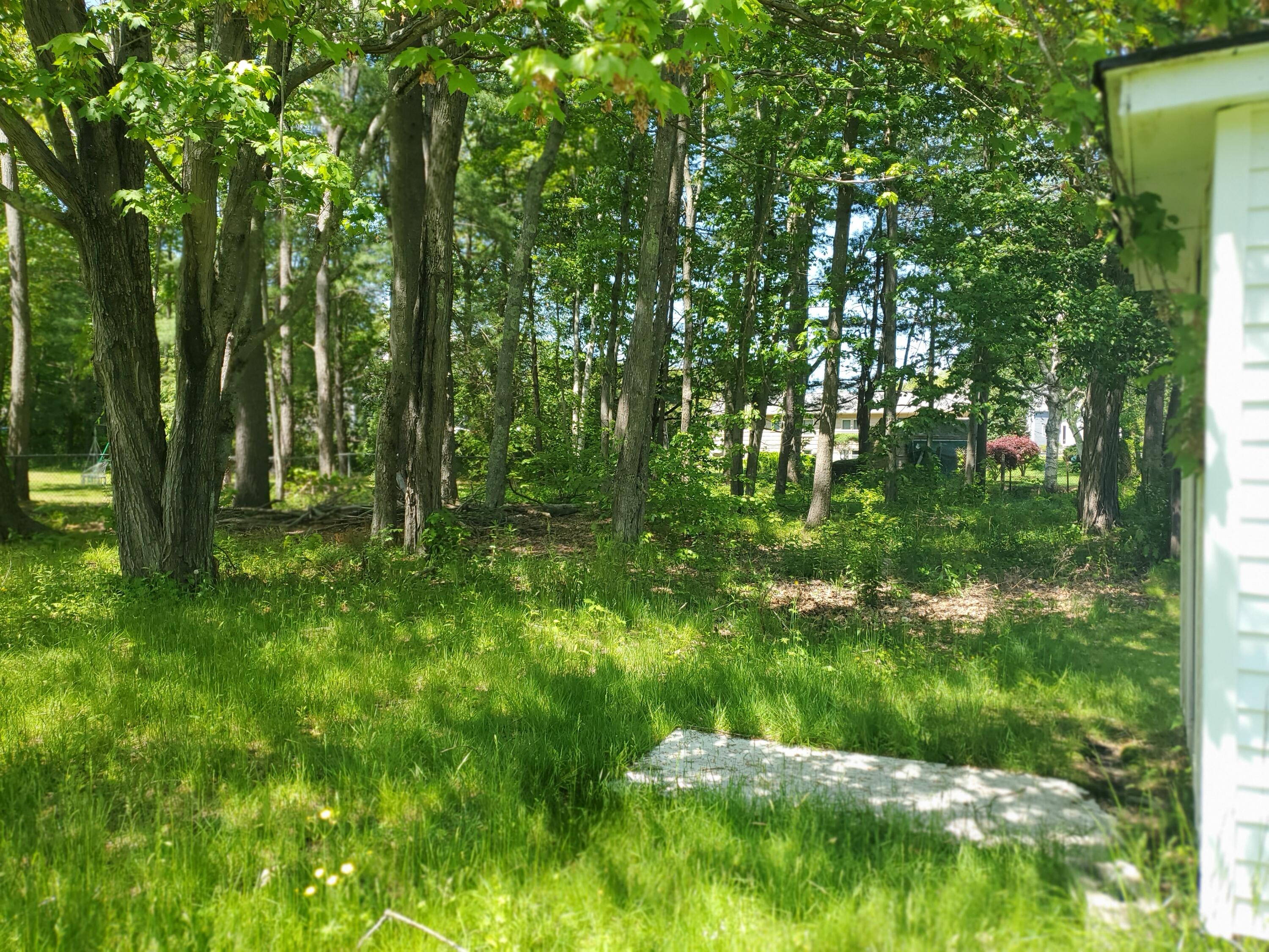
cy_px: 476
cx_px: 634
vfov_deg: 53.1
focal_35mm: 26
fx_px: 953
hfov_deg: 67.3
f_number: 1.5
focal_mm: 4.3
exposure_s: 1/571
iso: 50
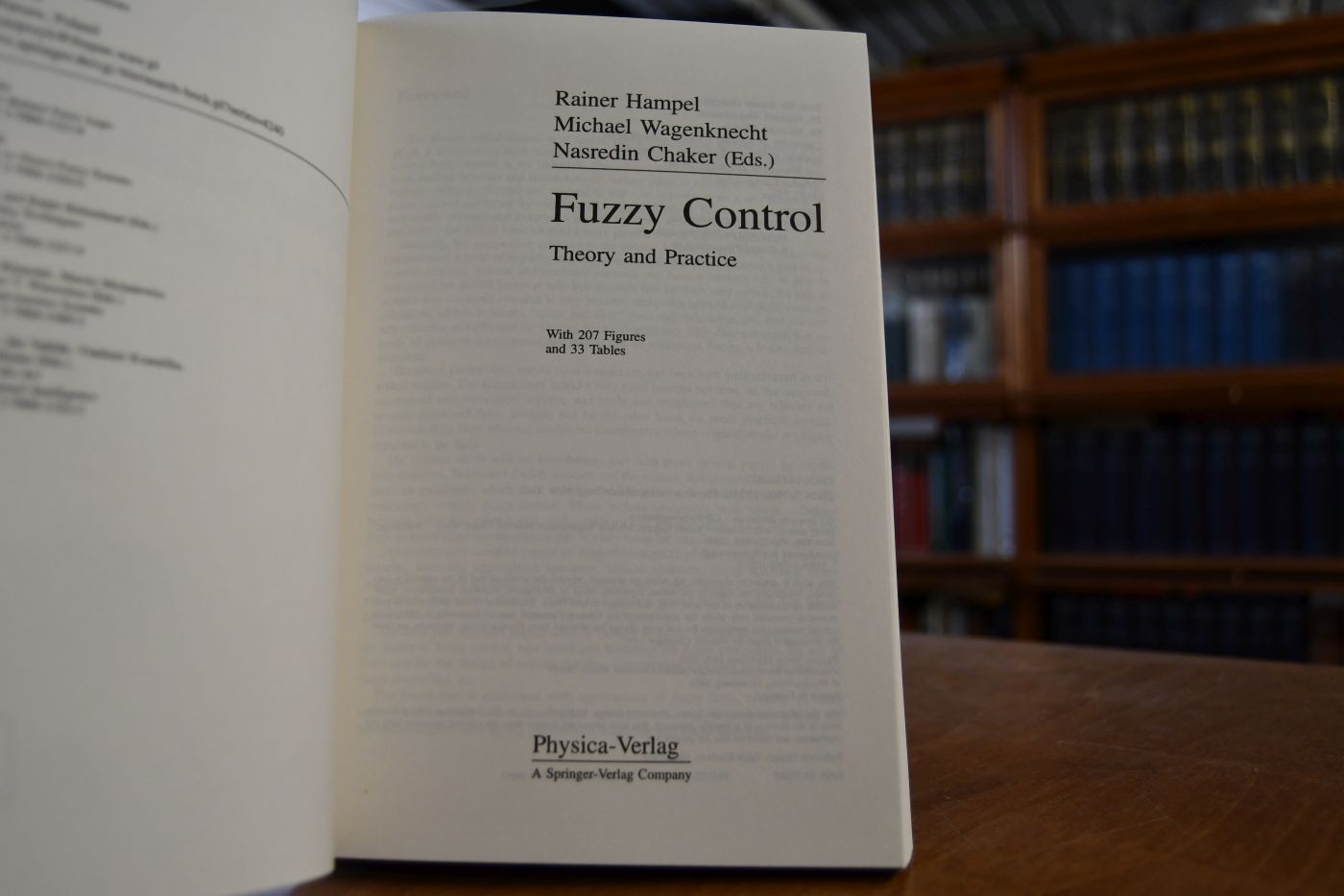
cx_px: 672
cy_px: 448
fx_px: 1232
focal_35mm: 33
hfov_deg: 57.2
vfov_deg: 40.0
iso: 800
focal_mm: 22
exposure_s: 1/250
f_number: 3.5
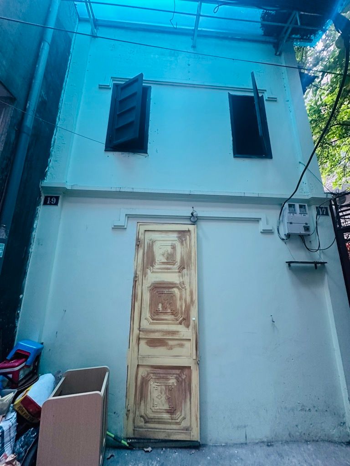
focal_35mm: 14
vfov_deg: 102.1
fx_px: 189
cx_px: 175
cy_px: 233
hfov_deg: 85.7
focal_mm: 2.22
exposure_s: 1/99
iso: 320
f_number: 2.2
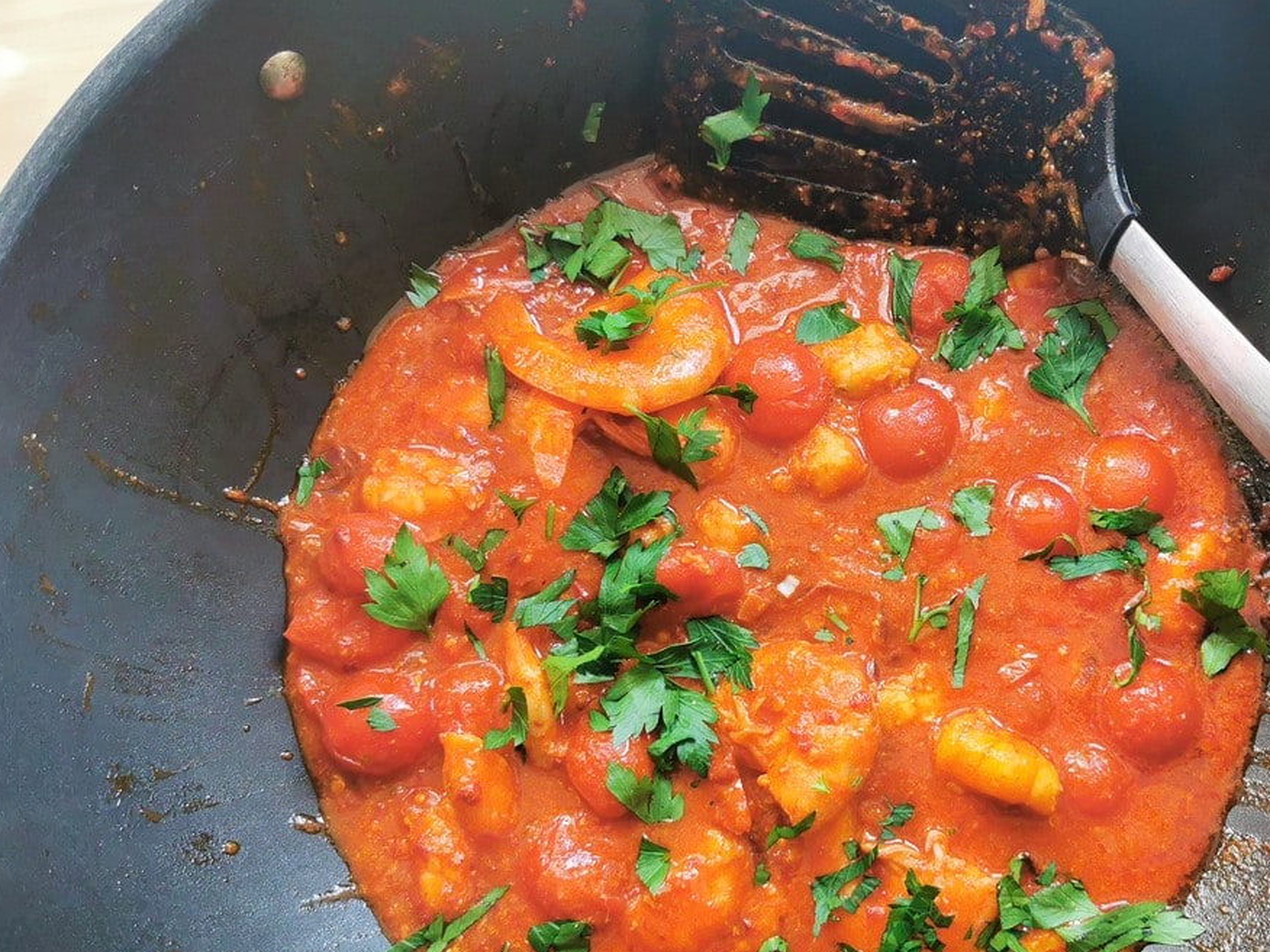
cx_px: 780
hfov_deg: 49.7
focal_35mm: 37
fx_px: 1357
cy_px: 546
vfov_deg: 38.6
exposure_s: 1/120
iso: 100
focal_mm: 5.56
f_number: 1.6
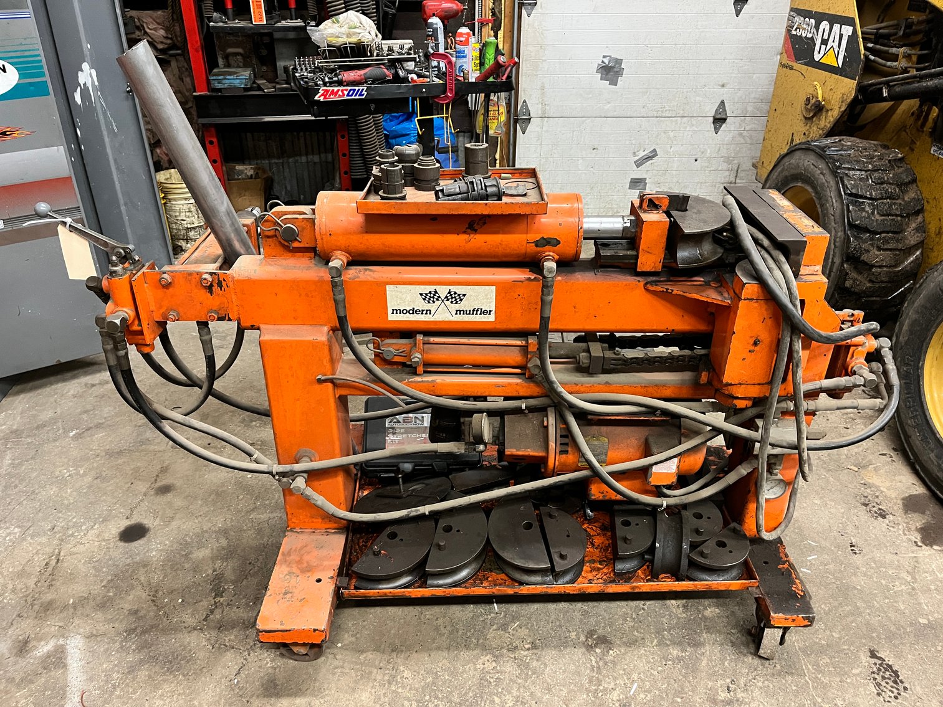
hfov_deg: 67.3
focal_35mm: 26
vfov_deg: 53.1
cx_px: 472
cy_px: 354
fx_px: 708
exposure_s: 1/40
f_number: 1.6
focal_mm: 5.1
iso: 500
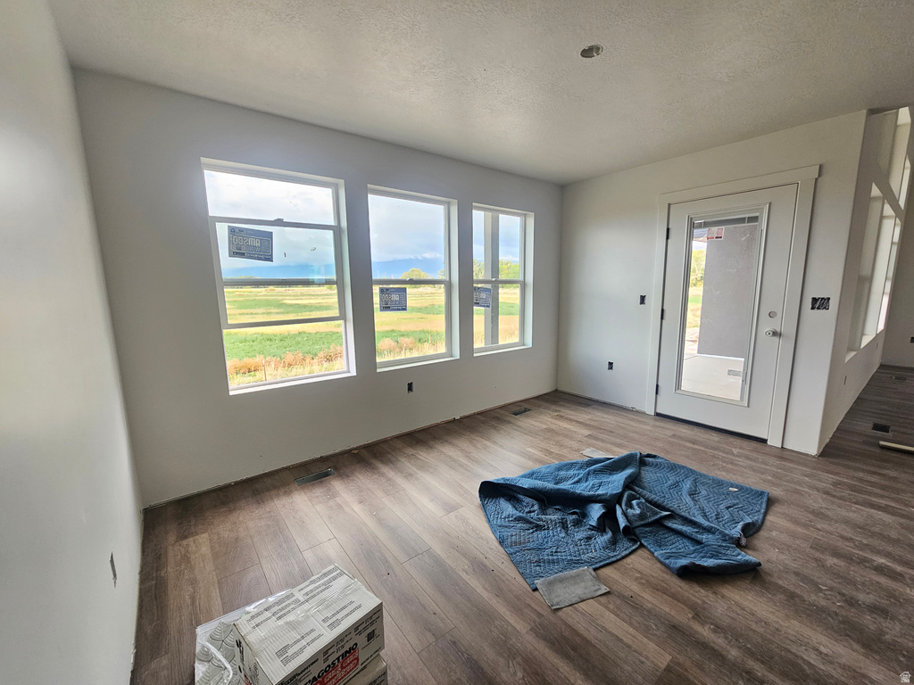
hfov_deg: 106.2
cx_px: 457
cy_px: 342
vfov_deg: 89.9
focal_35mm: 13
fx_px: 343
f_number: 2.2
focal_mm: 2.2
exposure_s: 1/60
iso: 125
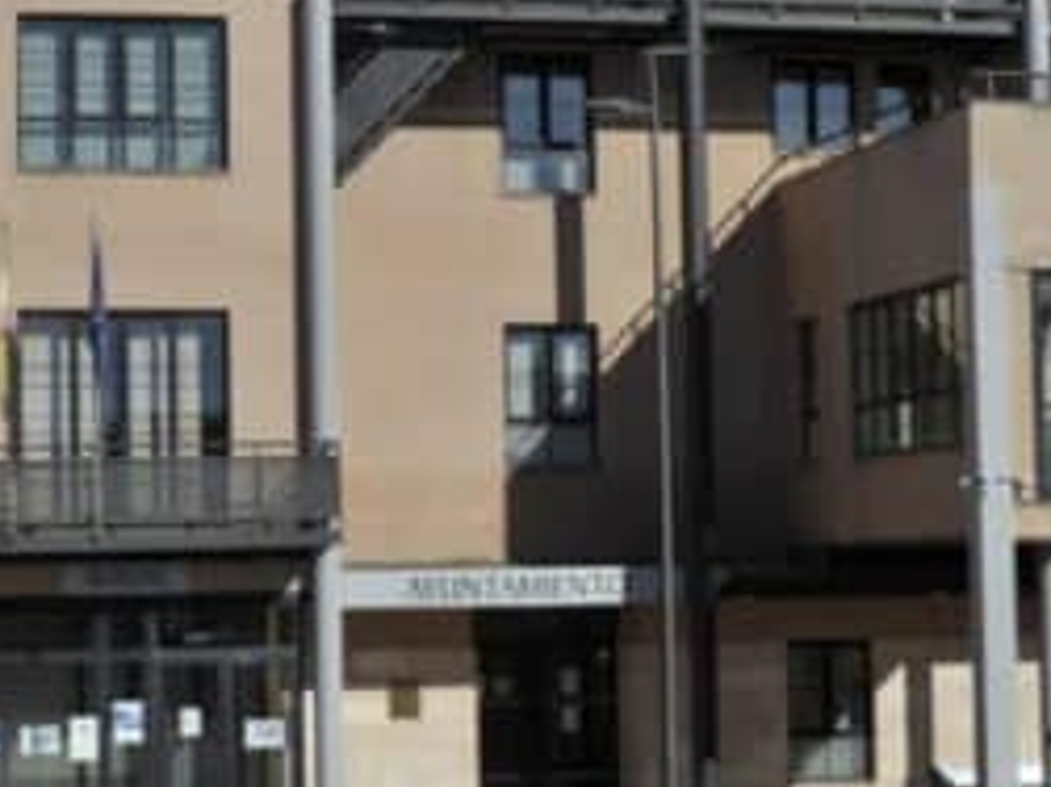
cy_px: 463
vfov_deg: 16.0
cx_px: 415
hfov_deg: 21.3
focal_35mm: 92
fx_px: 2792
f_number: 14
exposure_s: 1/800
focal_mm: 32
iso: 320
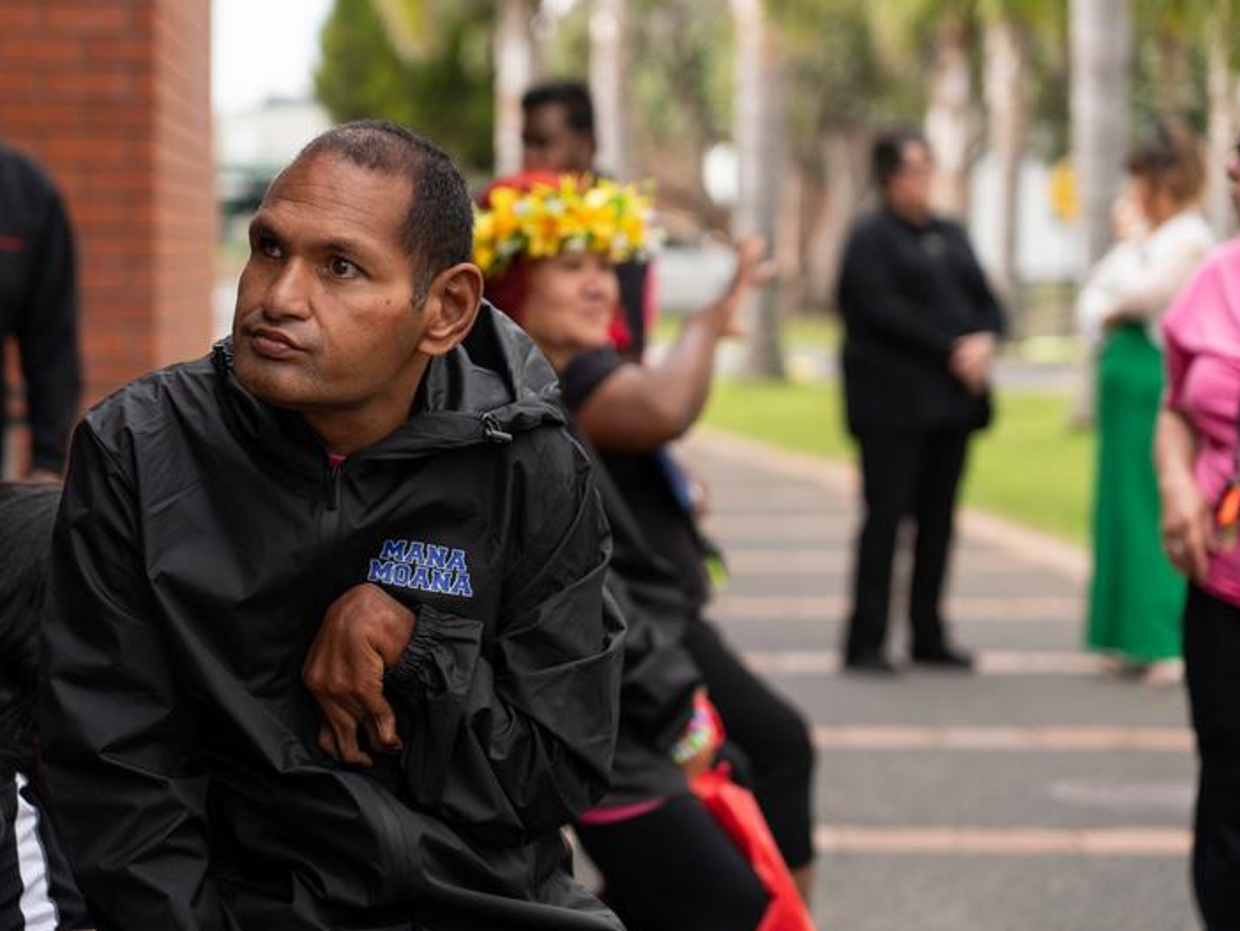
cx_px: 558
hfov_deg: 17.1
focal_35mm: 115
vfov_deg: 12.9
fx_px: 4121
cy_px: 467
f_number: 4
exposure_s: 1/800
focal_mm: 105
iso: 200
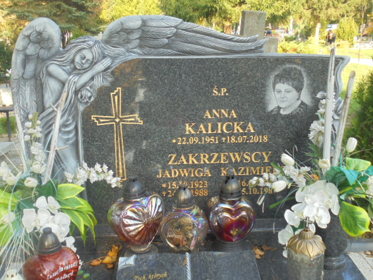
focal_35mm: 38
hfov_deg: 49.0
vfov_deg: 37.7
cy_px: 140
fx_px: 409
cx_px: 186
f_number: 4.2
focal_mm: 6.9
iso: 100
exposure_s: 1/80
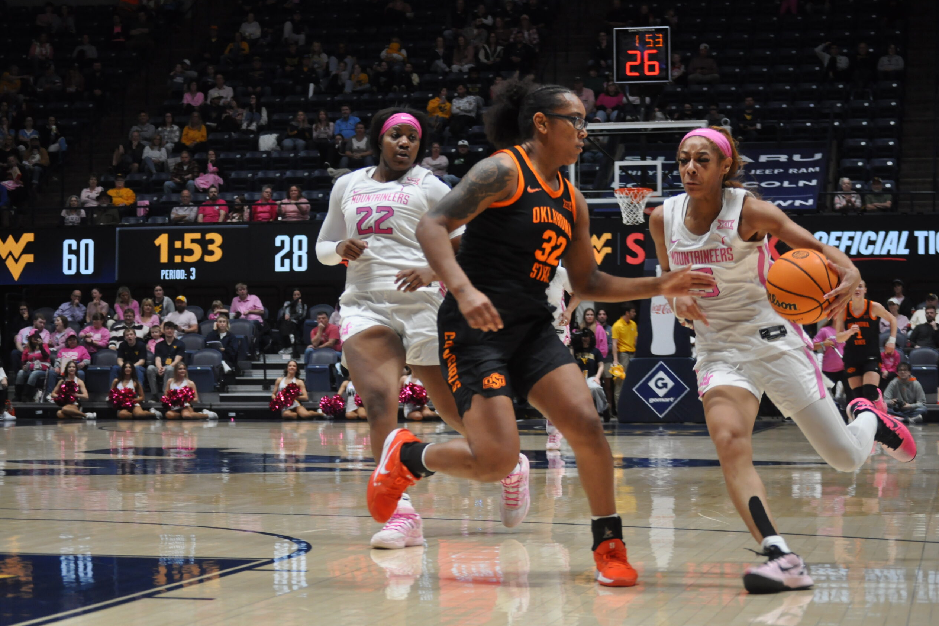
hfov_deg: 24.3
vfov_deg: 16.4
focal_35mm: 84
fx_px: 2178
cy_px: 311
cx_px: 464
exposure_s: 1/500
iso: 1100
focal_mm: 55
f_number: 4
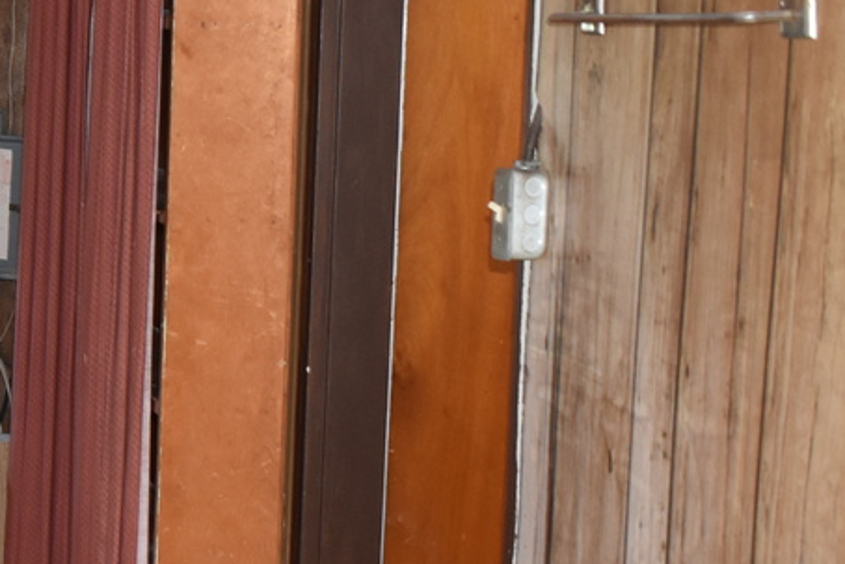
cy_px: 287
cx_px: -283
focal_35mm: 107
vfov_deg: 12.8
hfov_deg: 17.8
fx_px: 2512
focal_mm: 20
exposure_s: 1/60
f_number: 3.8
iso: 800
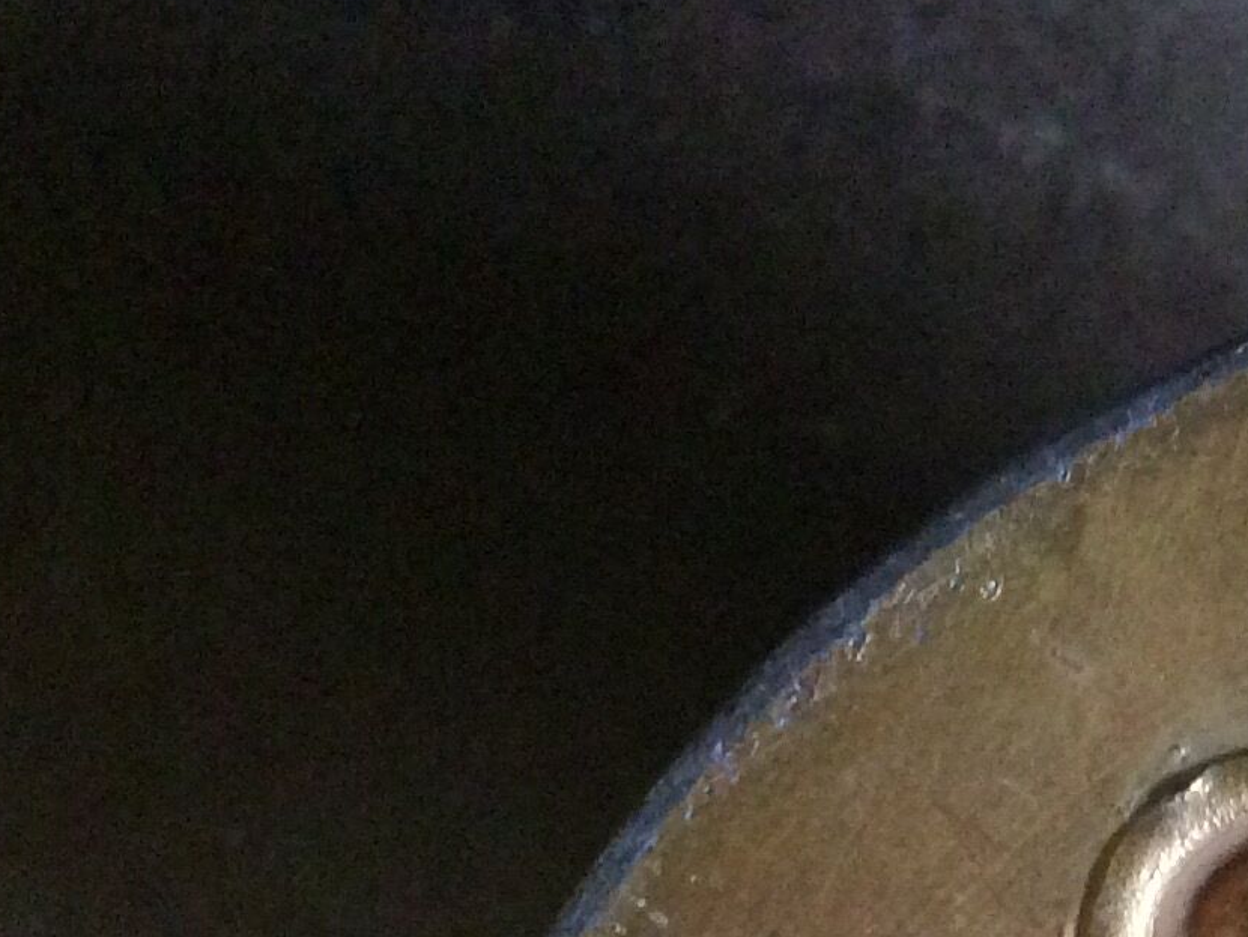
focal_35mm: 114
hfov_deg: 16.1
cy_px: 1721
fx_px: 4111
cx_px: 1764
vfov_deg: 11.9
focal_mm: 4.15
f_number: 2.2
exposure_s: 1/33
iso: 320
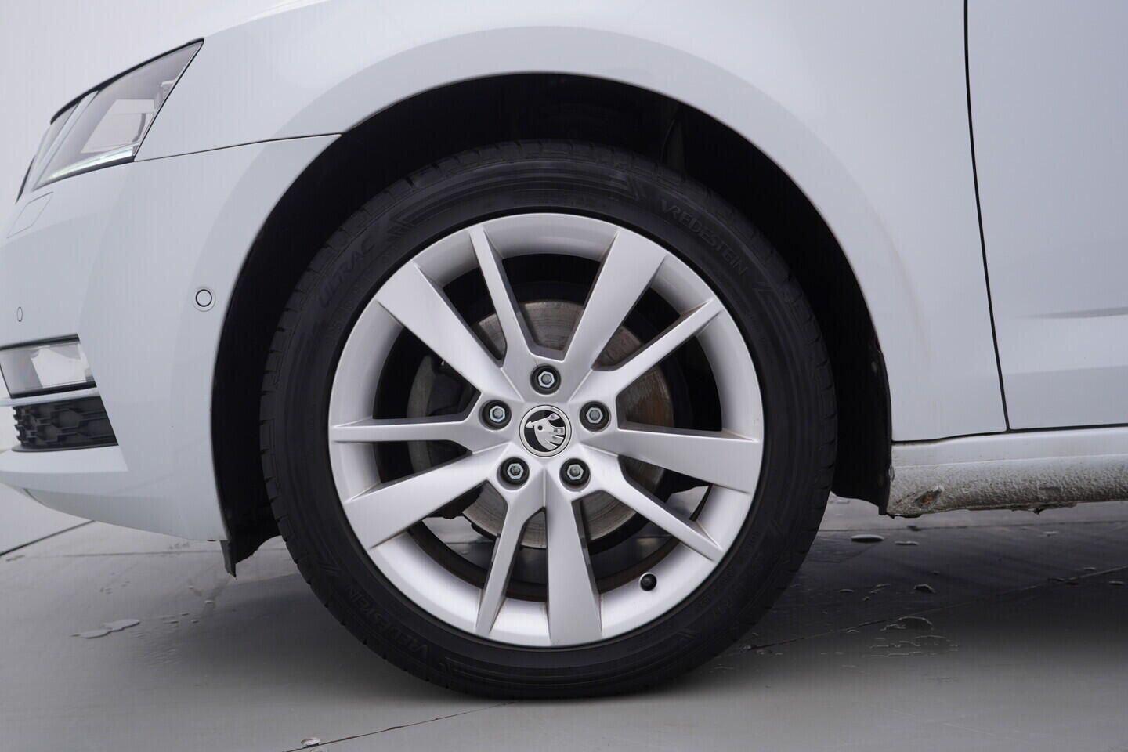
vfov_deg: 36.9
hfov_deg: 53.1
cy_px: 376
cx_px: 564
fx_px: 1128
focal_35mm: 36
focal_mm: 24
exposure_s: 1/80
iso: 125
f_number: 4
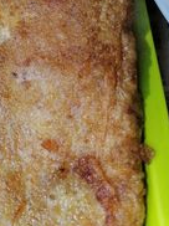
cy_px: 6
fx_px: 398
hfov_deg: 22.8
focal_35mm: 61
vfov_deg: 29.8
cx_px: -9
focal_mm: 5.3
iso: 250
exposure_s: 1/36
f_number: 1.8
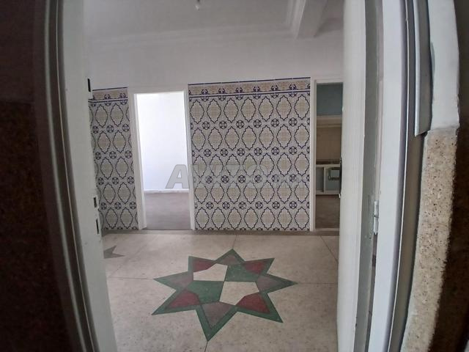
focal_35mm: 17
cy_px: 176
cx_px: 234
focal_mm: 1.4
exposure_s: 1/33
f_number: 2.2
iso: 160
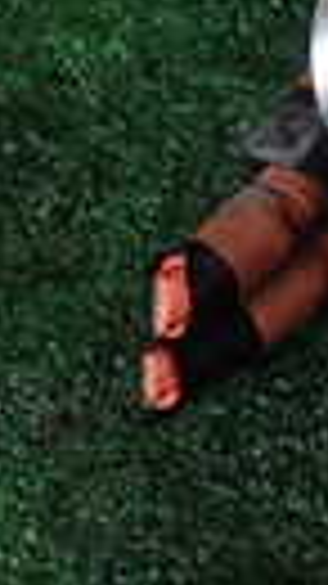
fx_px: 2338
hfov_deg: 6.7
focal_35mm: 151
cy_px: -86
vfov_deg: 13.9
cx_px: 1186
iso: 100
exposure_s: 1/80
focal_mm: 5.4
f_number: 2.3
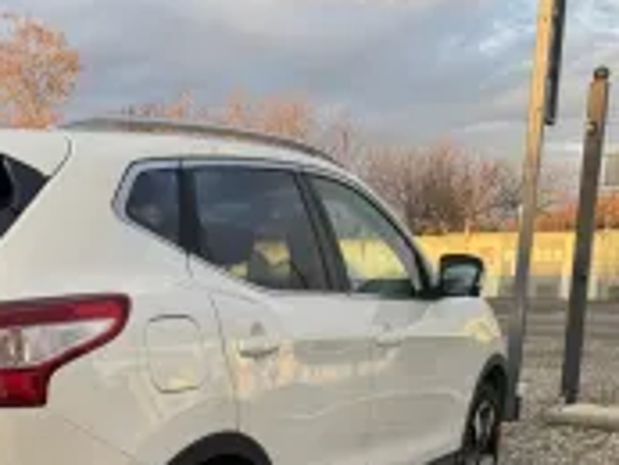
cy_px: 444
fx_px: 895
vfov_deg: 27.8
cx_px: 64
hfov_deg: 35.9
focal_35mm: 50
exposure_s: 1/433
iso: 80
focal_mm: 6.76
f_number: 1.78
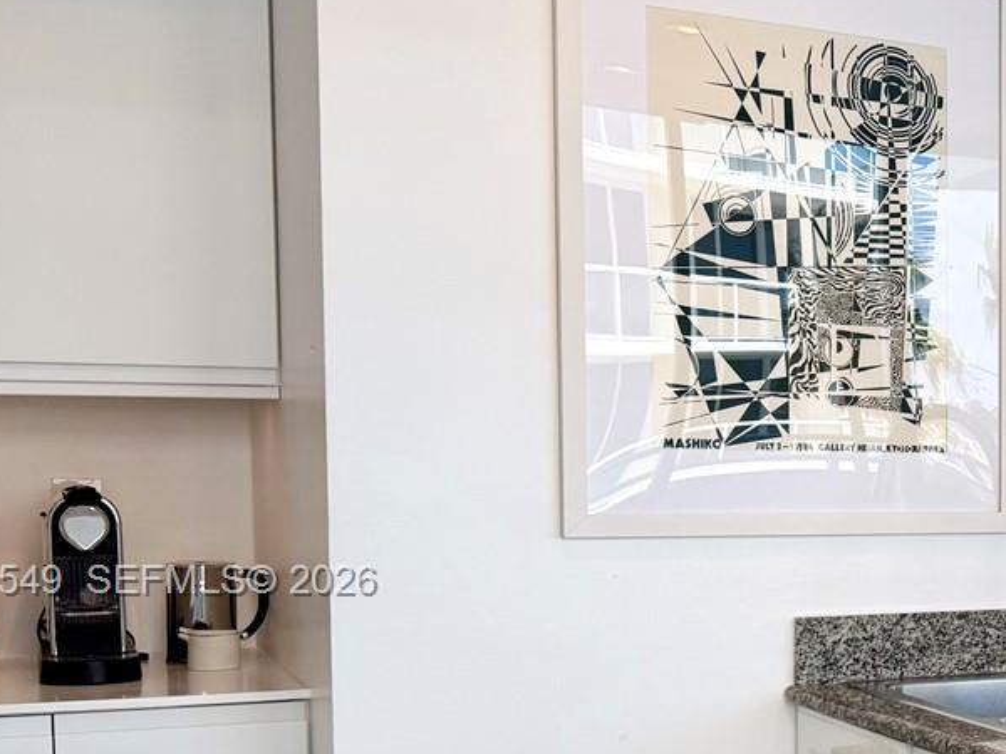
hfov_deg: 26.9
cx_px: 1195
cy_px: 583
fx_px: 1860
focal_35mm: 64
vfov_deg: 22.7
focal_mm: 6.76
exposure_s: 1/368
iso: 80
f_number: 1.78
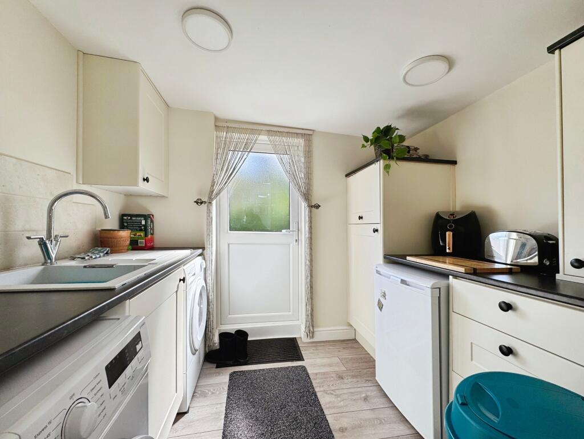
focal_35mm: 14
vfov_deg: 85.7
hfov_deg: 102.0
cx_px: 292
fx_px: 236
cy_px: 220
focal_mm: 2.22
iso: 40
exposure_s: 1/157
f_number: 2.2
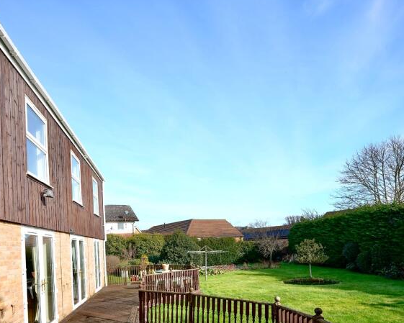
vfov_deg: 56.2
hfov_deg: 69.9
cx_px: 174
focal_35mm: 24
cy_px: 238
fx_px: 287
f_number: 6.3
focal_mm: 14
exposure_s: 1/320
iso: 125
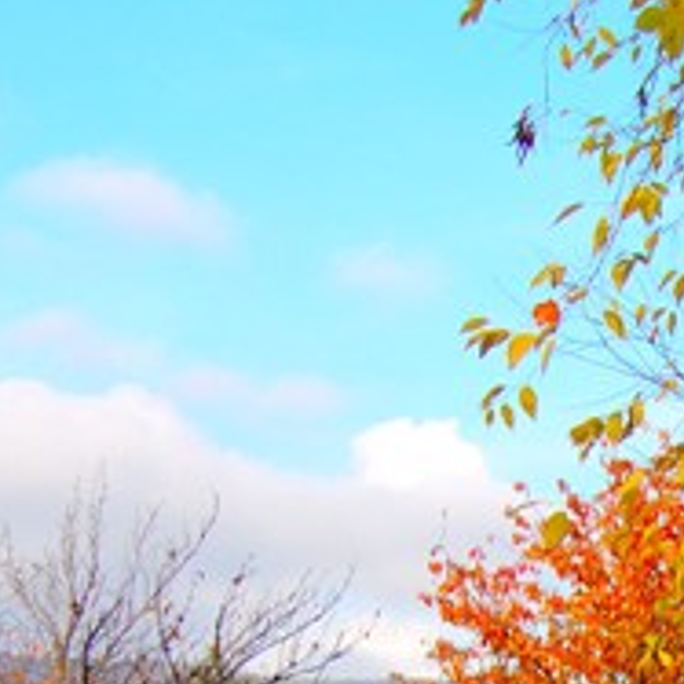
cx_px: 980
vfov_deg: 16.6
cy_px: 922
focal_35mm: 98
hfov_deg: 16.4
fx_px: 2191
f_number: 7.1
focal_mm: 18
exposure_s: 1/160
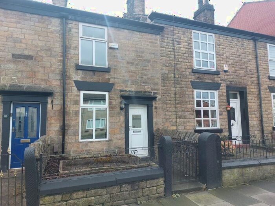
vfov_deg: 54.9
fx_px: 199
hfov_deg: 69.4
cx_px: 138
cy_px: 103
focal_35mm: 25
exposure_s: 1/345
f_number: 1.8
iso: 25
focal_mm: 5.23
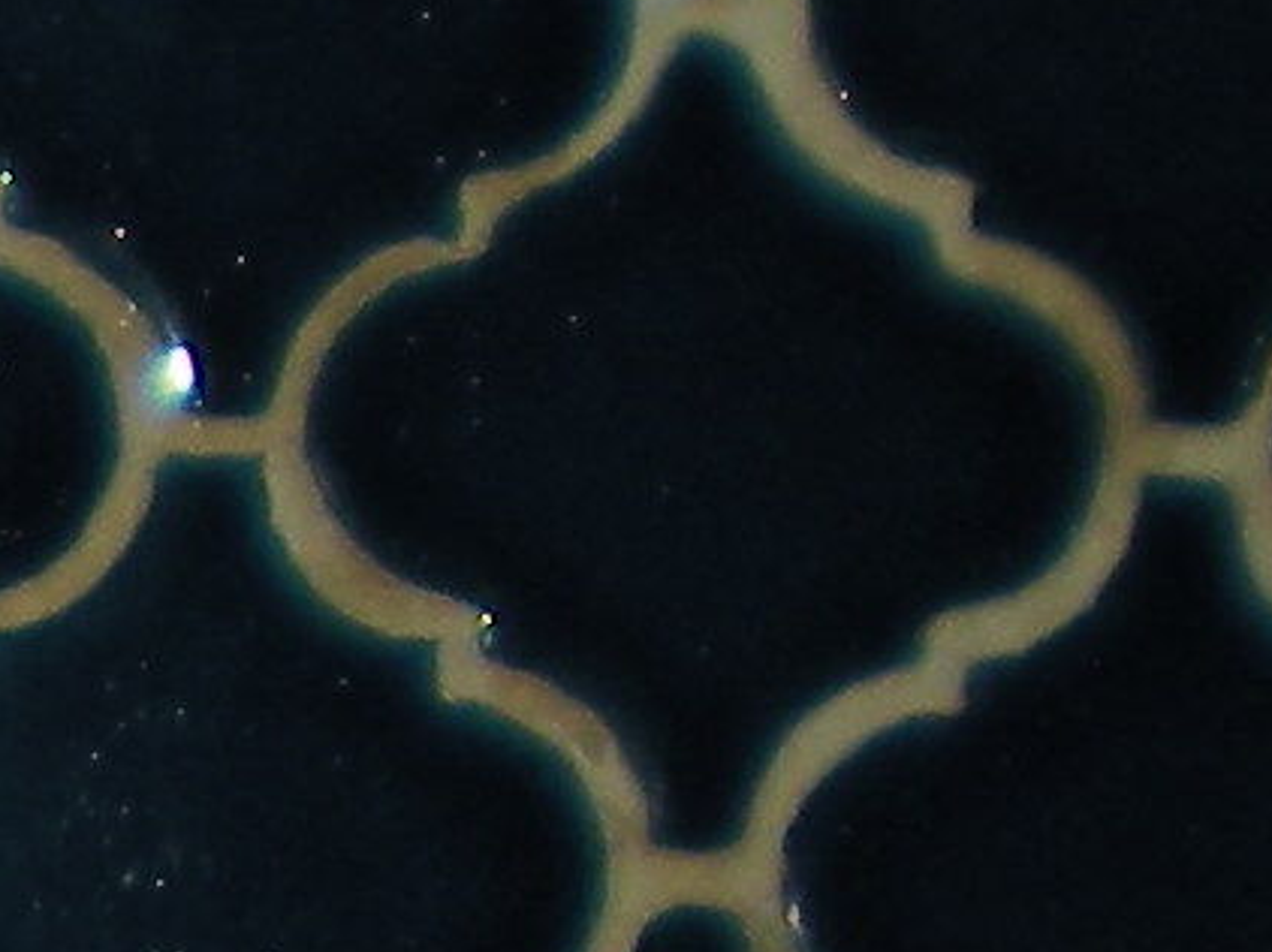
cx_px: -1839
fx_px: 10797
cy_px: 2386
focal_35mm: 294
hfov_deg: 6.4
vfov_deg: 4.9
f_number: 3.1
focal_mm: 6.3
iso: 64
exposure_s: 1/60
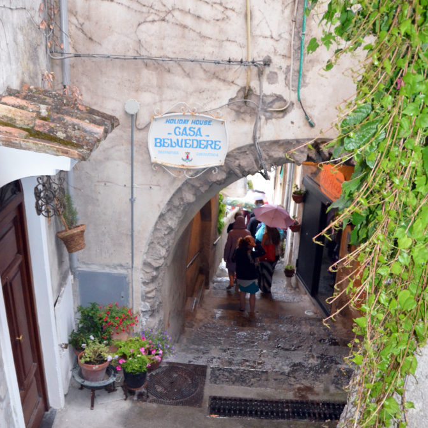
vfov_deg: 47.1
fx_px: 490
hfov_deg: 47.2
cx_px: 216
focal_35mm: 35
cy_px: 245
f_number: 3.5
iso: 3200
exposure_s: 1/60
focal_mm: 18
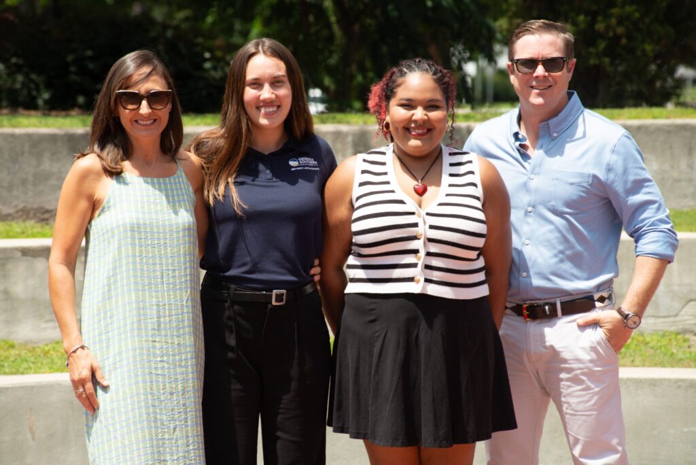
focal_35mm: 200
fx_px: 3869
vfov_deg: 6.9
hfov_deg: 10.3
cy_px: 232
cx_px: 348
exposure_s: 1/400
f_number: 11
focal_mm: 200
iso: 250
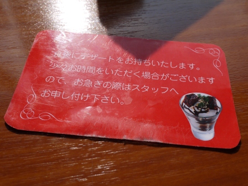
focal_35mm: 38
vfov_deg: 37.7
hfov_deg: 49.0
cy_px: 93
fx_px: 272
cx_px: 124
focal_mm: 19
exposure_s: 1/500
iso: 160
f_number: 9
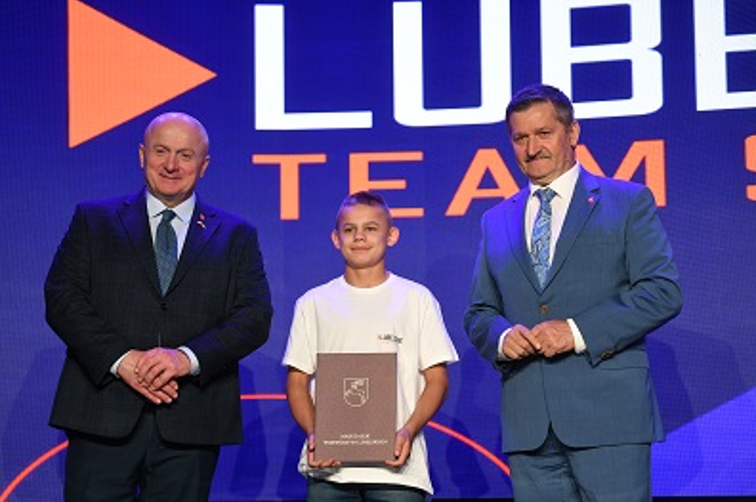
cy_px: 252
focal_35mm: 96
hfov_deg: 21.3
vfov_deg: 14.2
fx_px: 2013
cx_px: 376
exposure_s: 1/125
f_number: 2.8
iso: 640
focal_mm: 95
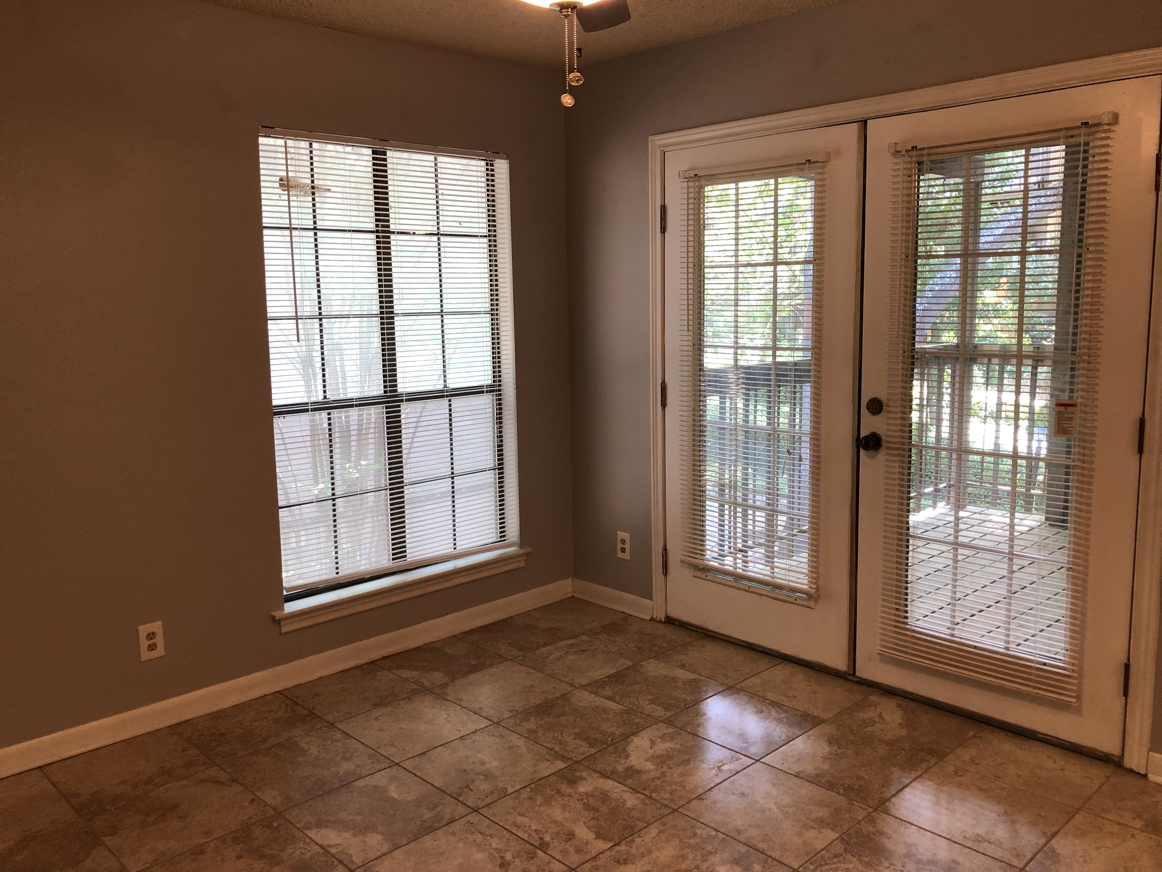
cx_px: 581
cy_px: 436
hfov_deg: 63.4
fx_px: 940
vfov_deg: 49.7
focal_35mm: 28
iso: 40
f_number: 1.8
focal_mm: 3.99
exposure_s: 1/30
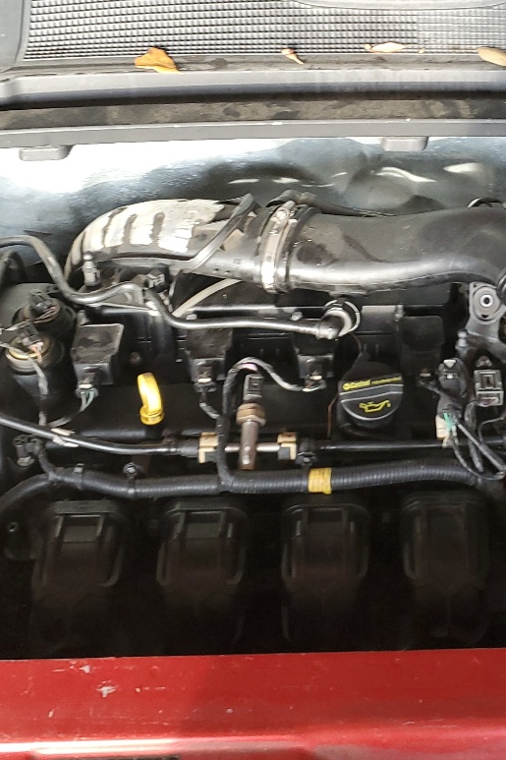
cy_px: 205
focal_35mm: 56
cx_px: 412
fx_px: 1181
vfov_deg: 35.0
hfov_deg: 23.8
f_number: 1.5
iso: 86
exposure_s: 1/60.2
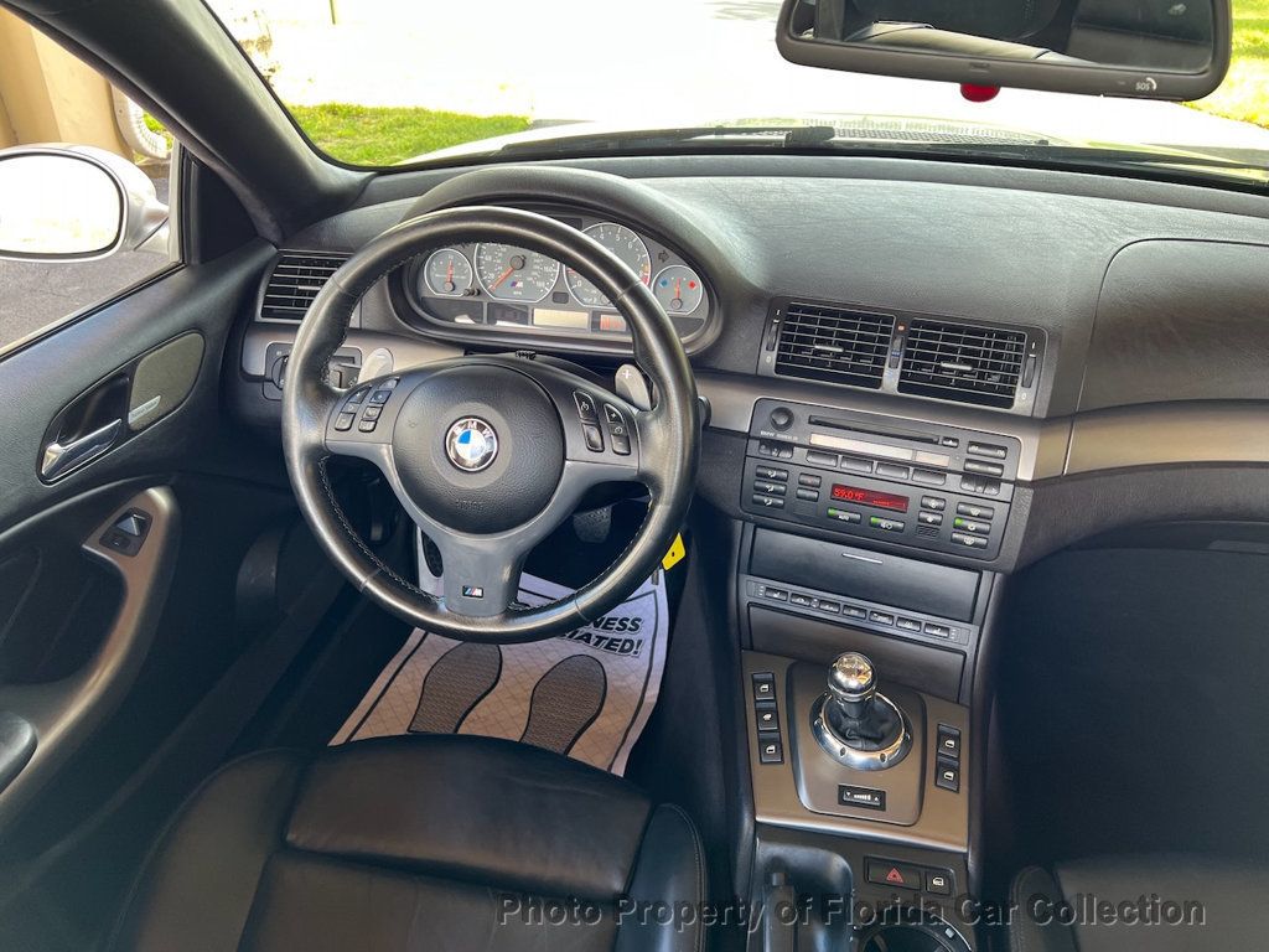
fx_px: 953
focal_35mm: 26
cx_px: 634
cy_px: 476
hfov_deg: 67.3
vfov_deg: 53.1
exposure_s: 1/121
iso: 80
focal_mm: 5.7
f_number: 1.5
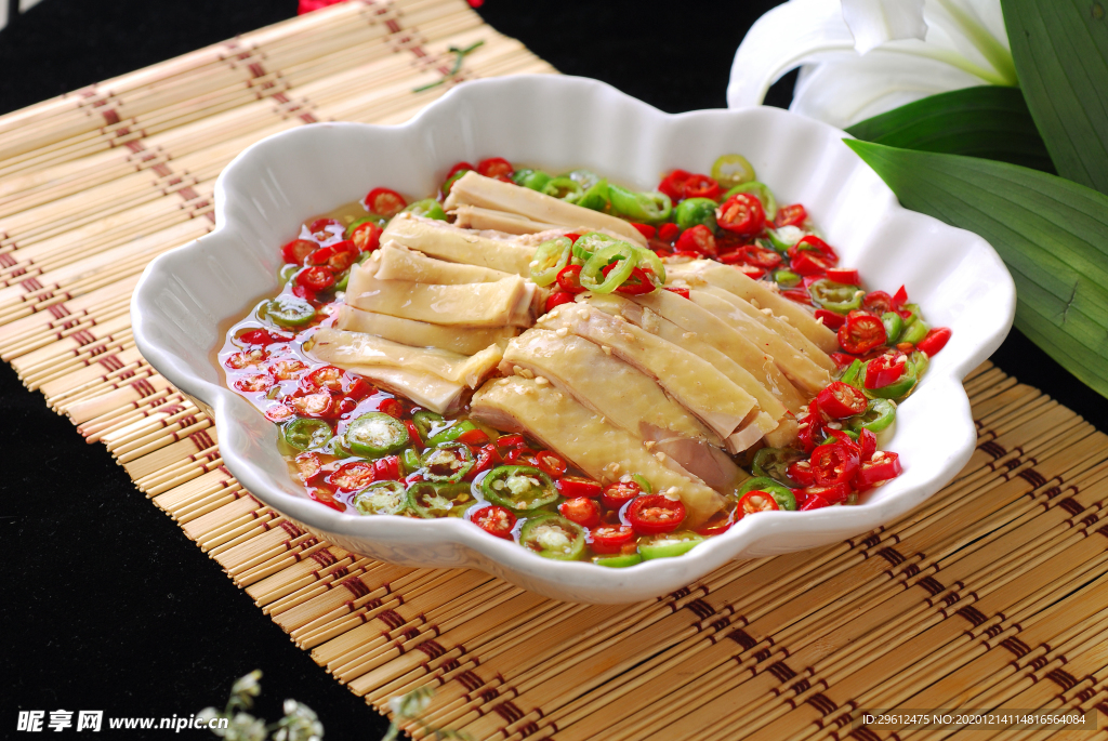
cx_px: 554
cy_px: 370
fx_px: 2773
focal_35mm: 90
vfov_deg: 15.2
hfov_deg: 22.6
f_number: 6.3
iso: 160
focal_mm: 60
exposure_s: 1/125
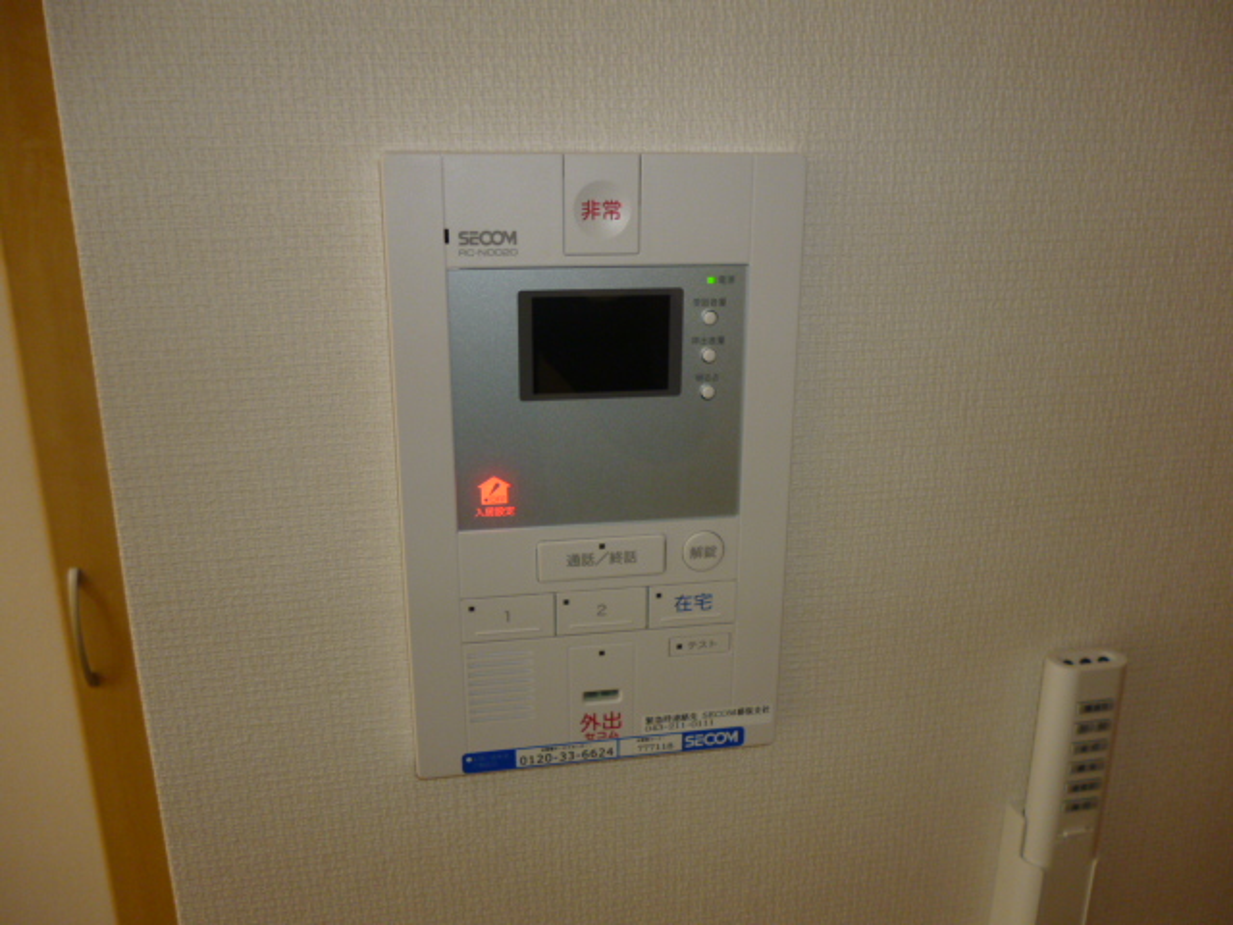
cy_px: 462
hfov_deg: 63.4
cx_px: 616
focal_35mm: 28
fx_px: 997
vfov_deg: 49.7
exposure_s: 1/60
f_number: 3.1
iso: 160
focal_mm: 5
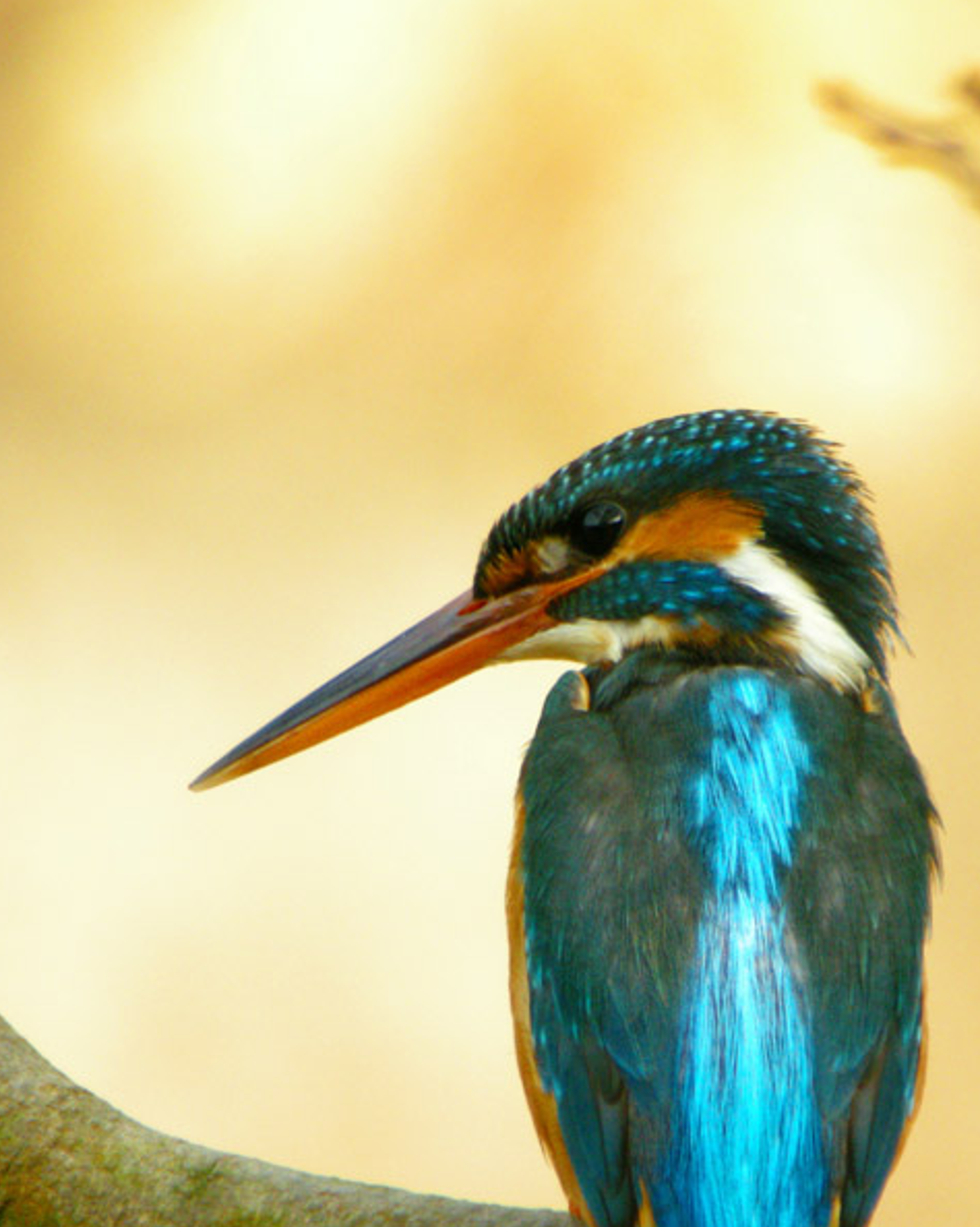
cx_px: 612
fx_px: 4824
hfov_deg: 11.6
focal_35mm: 133
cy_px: 790
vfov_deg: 14.5
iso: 200
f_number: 5.2
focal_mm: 21.5
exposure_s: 1/80.6
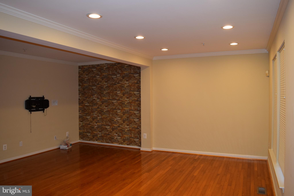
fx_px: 220
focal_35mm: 27
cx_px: 147
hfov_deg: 67.4
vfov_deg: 47.9
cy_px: 98
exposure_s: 1/100
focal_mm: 18
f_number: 5
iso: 800
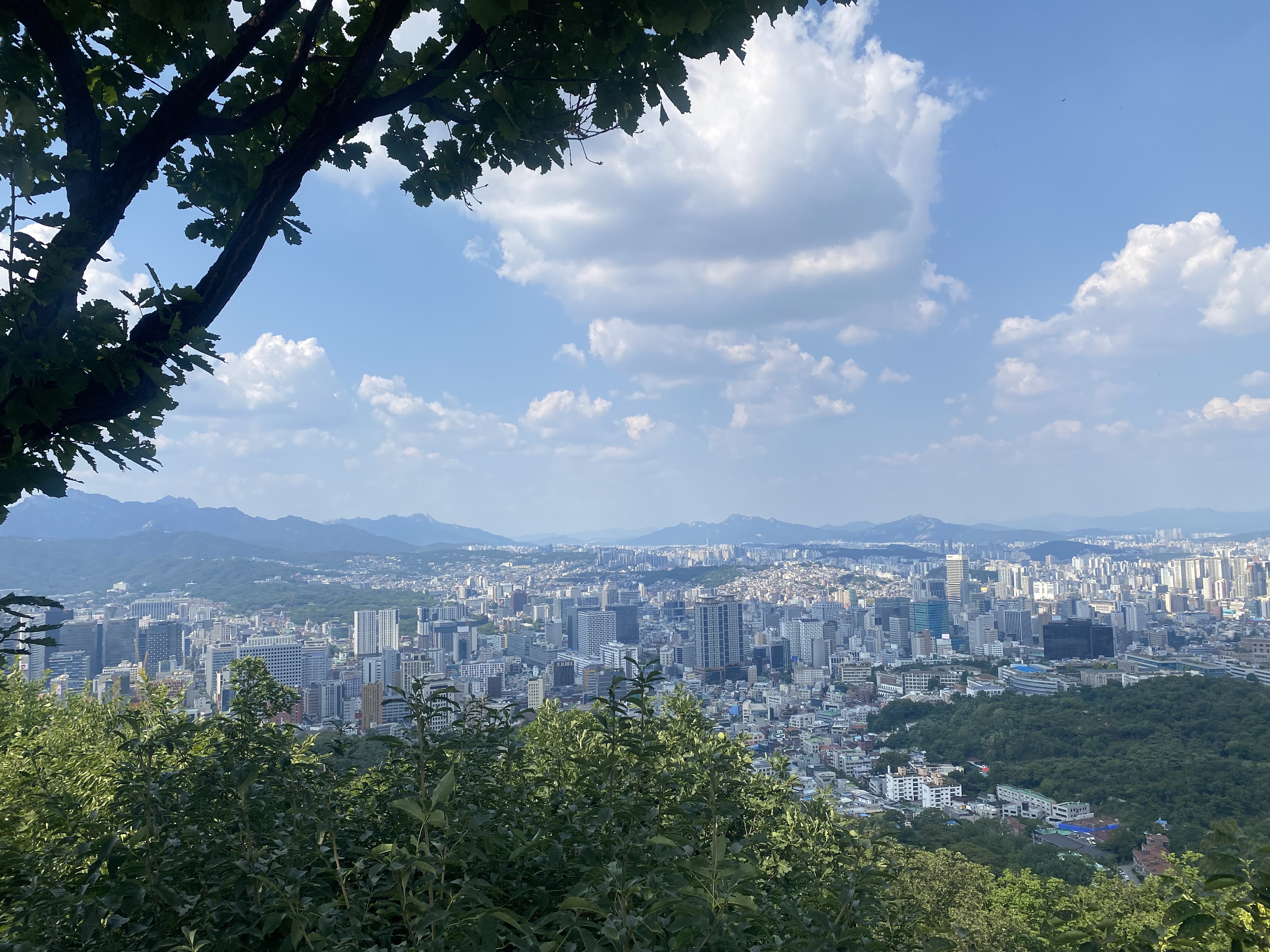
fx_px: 954
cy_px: 476
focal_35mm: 26
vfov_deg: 53.1
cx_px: 635
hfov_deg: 67.3
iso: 32
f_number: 1.8
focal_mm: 4.25
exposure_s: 1/3610
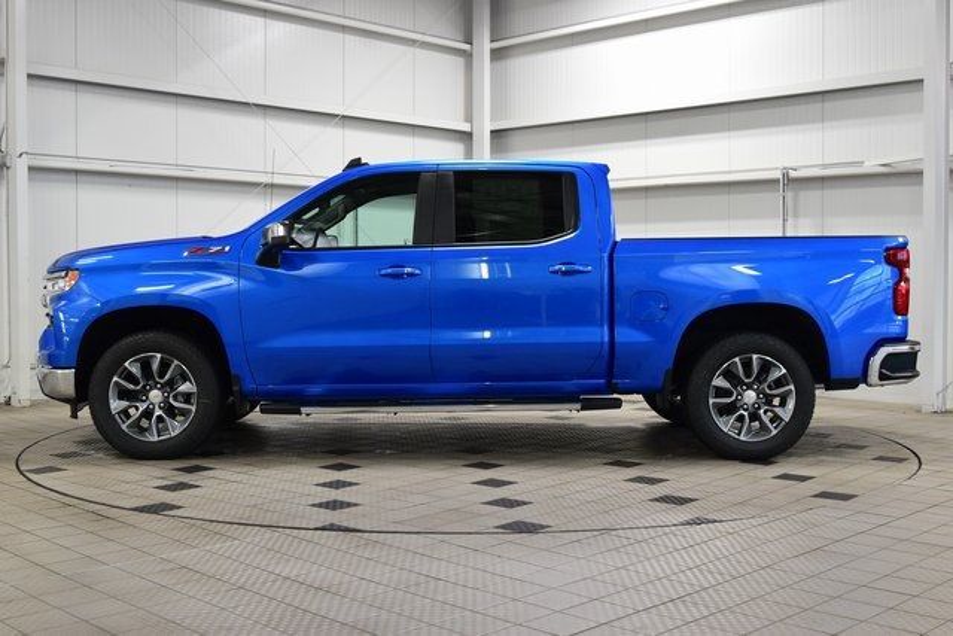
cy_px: 318
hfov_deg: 45.0
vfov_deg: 30.9
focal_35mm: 44
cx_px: 476
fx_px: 1152
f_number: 7.1
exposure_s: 1/60
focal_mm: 29
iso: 1600
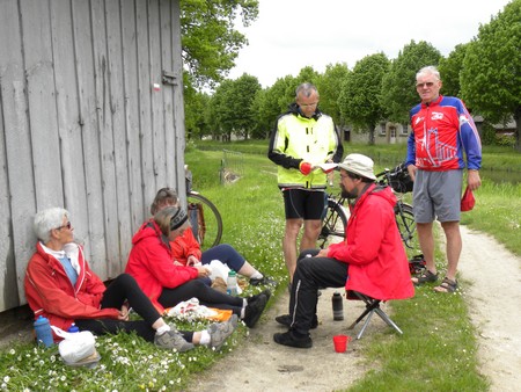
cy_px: 196
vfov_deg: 31.5
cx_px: 260
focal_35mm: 46
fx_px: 693
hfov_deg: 41.2
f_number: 4
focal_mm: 8.2
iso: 64
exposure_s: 1/166
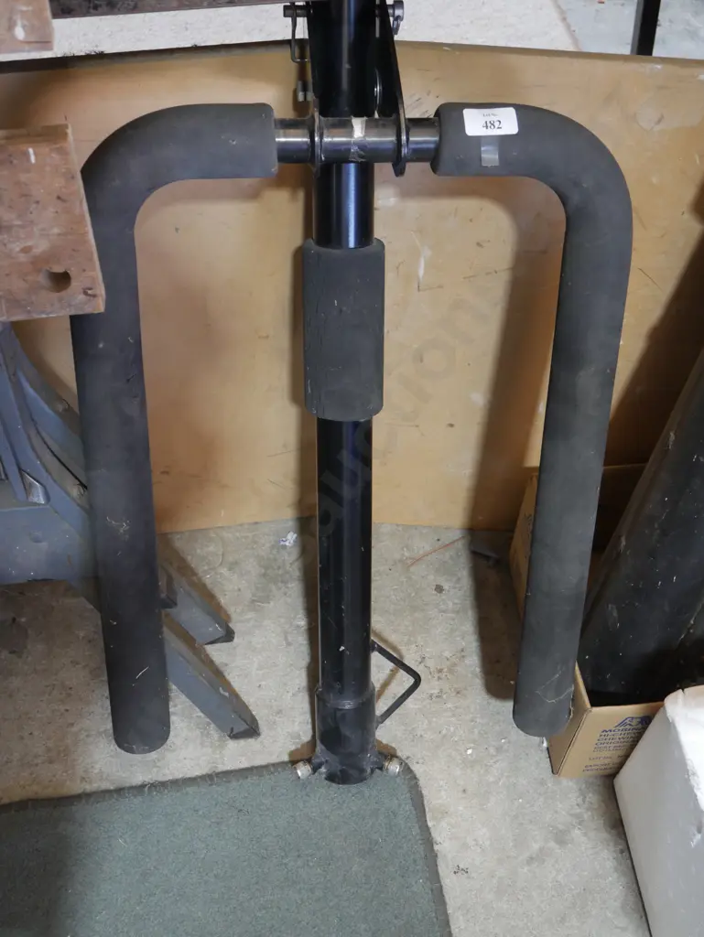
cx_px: 352
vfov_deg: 42.9
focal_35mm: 44
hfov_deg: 32.9
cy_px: 468
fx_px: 1192
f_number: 4.7
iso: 1000
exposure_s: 1/60
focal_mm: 22
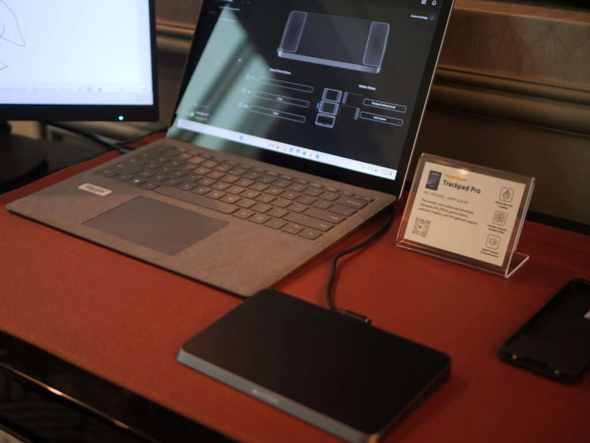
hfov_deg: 38.2
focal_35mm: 50
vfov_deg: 29.1
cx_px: 295
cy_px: 222
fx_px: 853
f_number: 1.7
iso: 1600
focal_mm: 25
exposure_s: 1/250
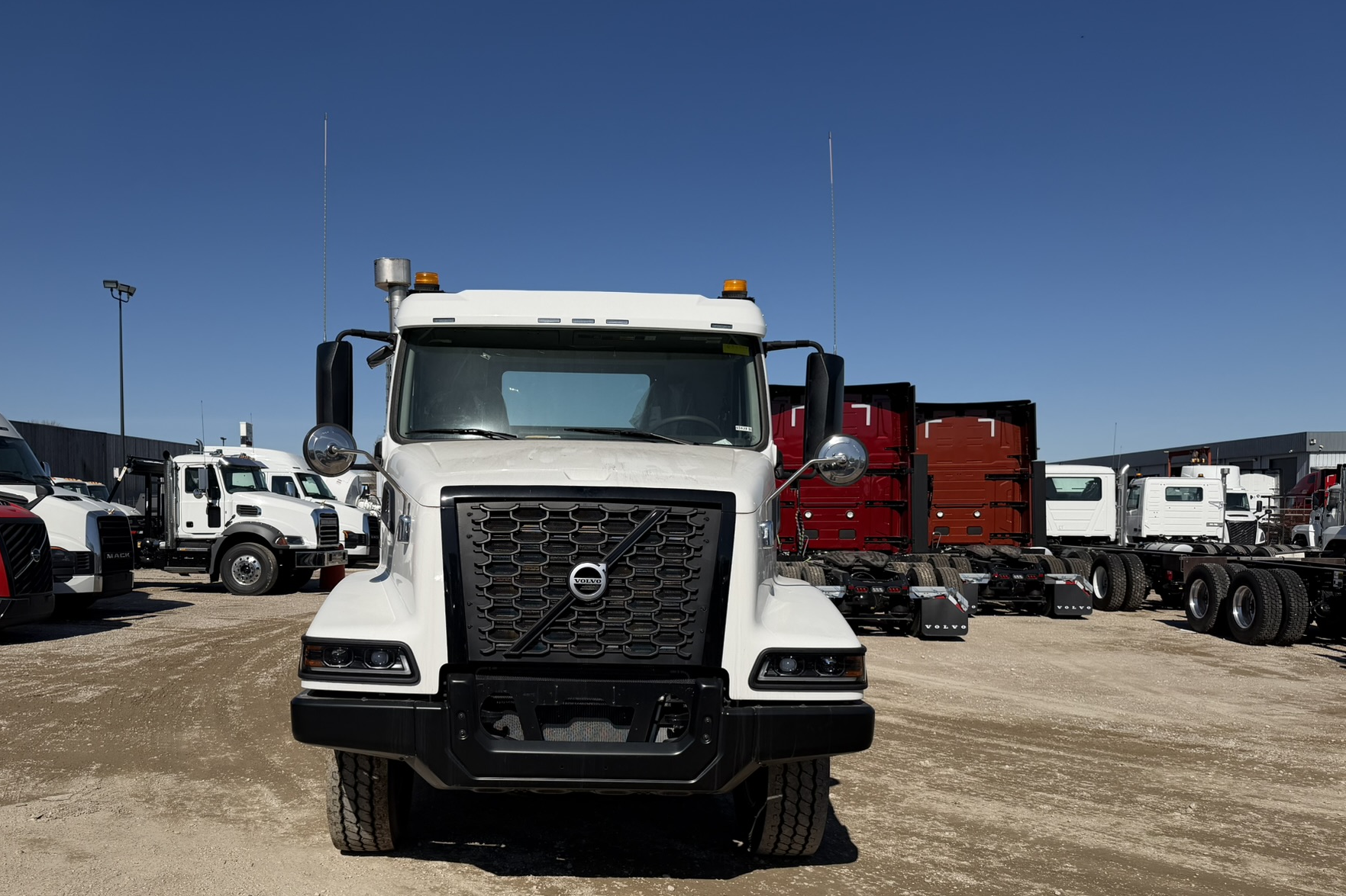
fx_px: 1084
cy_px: 545
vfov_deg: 44.7
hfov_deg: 63.3
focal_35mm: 29
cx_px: 570
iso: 100
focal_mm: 6.76
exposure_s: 1/11905
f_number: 1.78
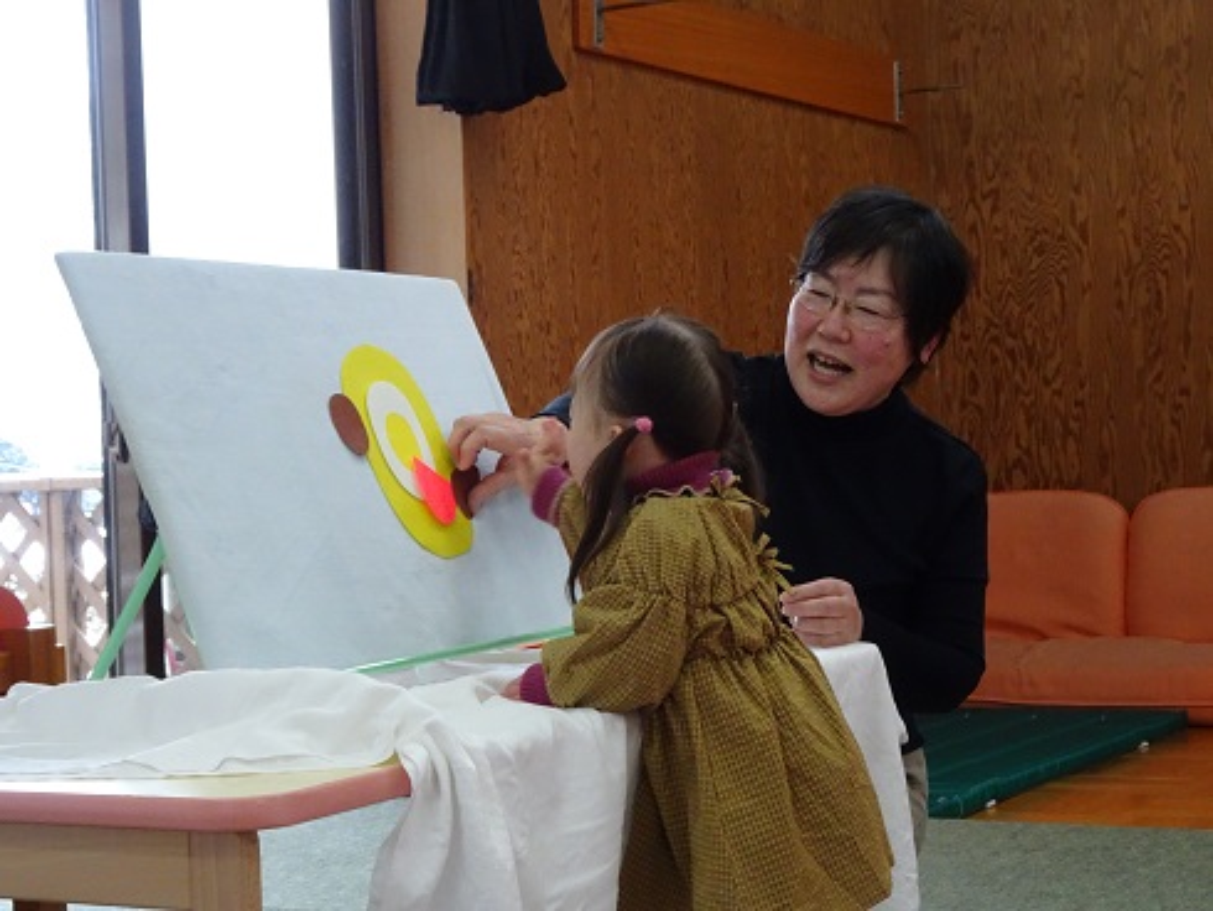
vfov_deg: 21.6
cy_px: 456
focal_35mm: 68
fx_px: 2384
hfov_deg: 28.5
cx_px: 606
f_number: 4.5
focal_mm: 11.66
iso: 800
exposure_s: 1/80
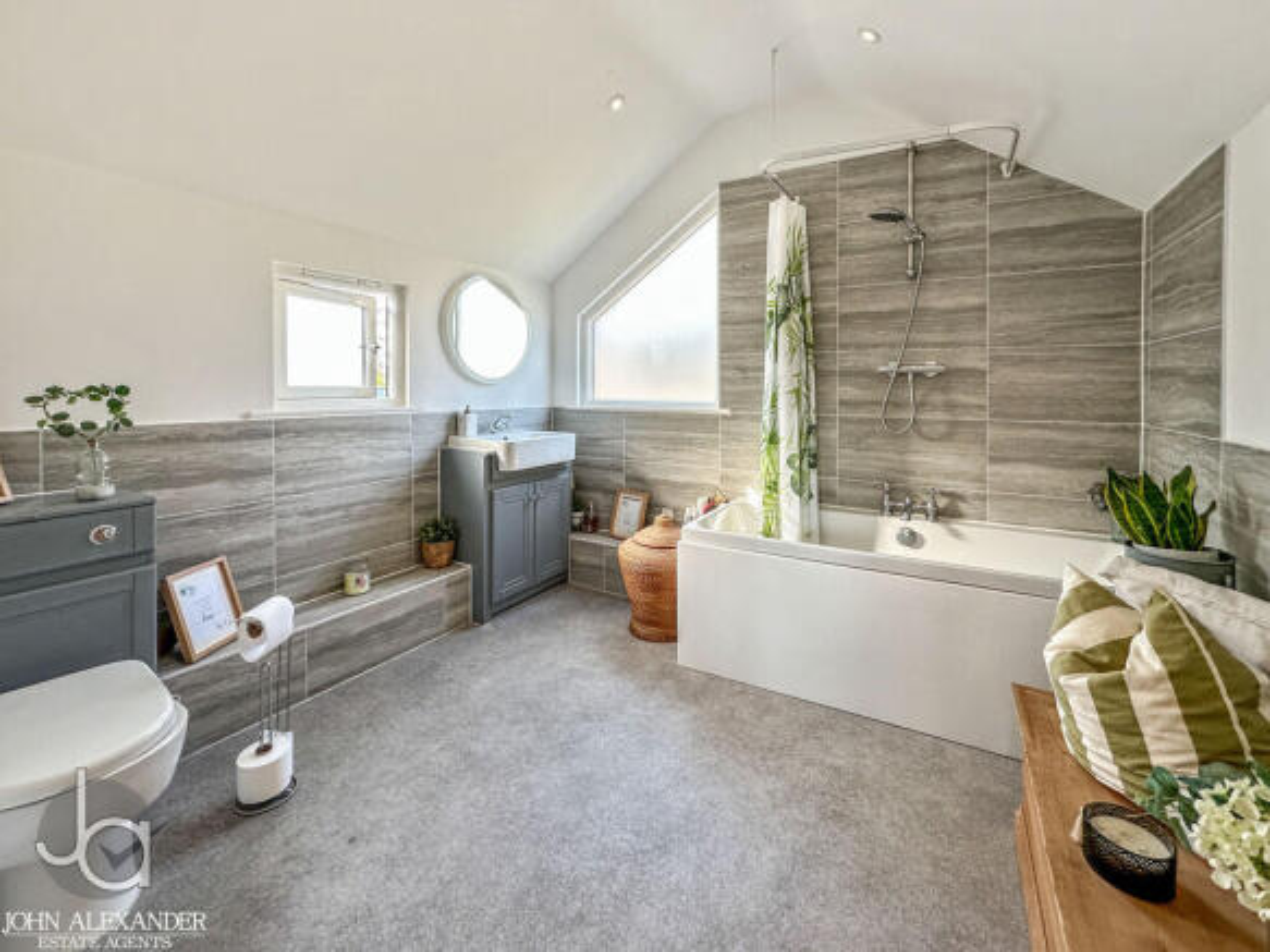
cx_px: 635
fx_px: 514
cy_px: 476
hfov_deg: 102.1
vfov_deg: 85.7
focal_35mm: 14
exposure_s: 1/100
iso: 100
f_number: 2.2
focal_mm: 2.22
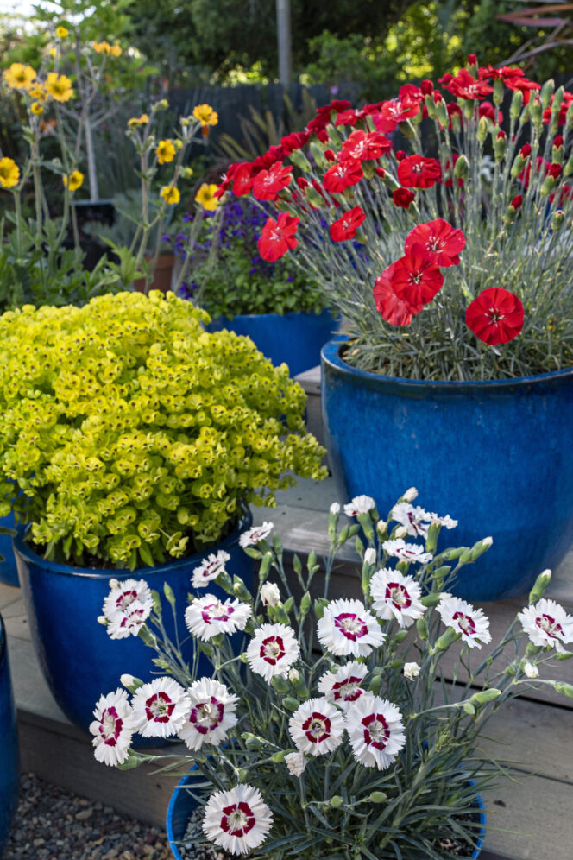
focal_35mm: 37
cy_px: 439
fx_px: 883
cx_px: 287
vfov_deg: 51.9
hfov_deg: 35.9
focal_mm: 24
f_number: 8
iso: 200
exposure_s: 1/125
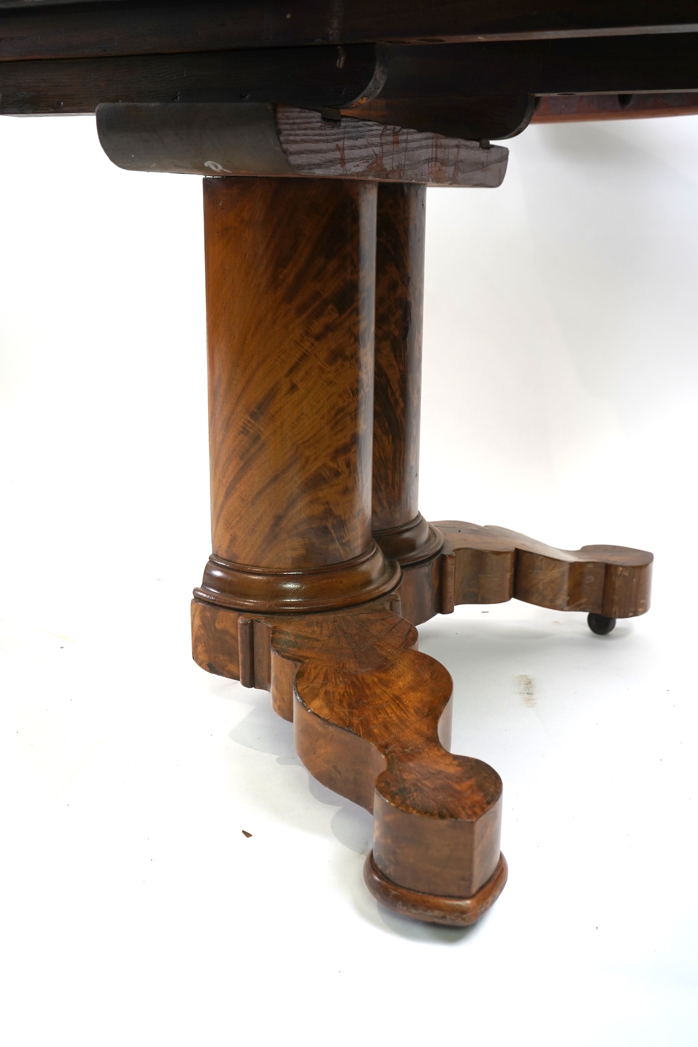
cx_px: 349
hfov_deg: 37.9
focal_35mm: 35
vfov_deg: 54.4
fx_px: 1018
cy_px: 524
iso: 640
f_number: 5
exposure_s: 1/125
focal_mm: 35
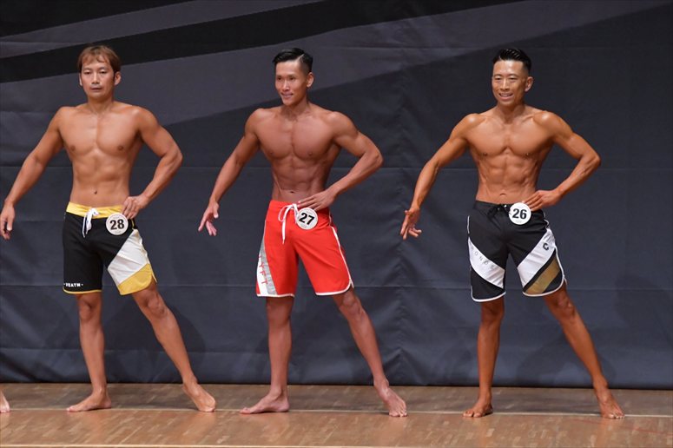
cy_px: 224
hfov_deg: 6.9
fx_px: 5606
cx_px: 336
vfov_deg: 4.6
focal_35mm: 300
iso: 6400
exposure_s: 1/400
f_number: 5.6
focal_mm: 200
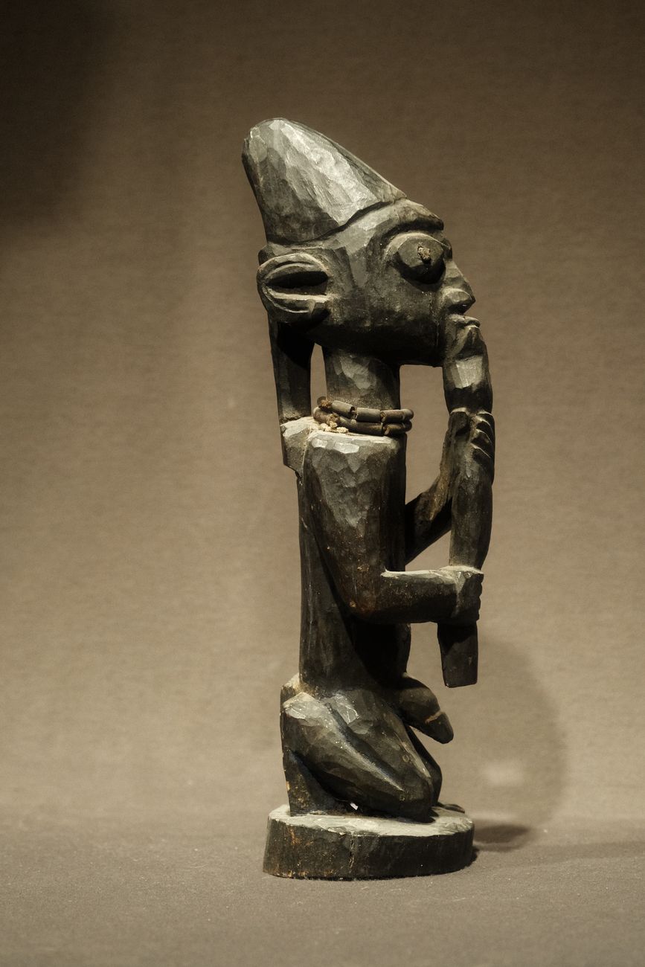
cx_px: 322
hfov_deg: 15.2
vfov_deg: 22.6
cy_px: 484
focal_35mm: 90
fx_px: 2418
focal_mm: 60
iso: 1600
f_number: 5.6
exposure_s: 1/60
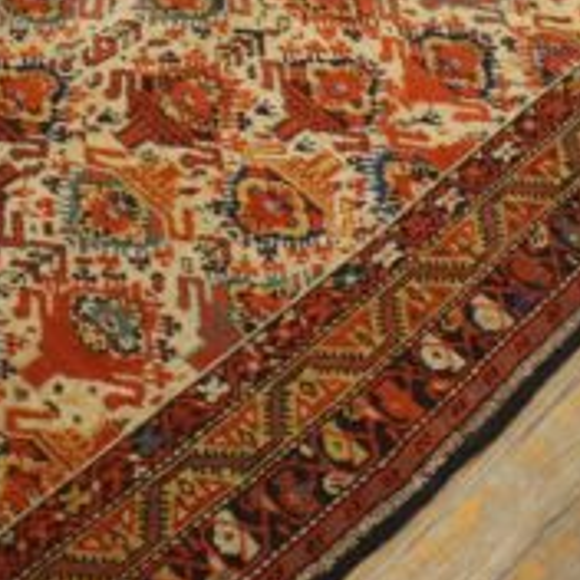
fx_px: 1649
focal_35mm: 87
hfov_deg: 19.8
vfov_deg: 19.4
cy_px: 8
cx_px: 161
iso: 1000
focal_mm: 20
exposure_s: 1/60
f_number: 4
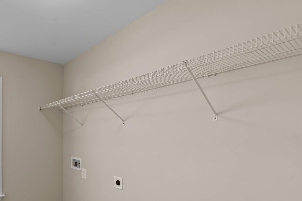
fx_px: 193
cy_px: 139
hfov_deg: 70.7
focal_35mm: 23
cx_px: 74
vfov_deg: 53.7
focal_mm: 14
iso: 100
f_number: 9
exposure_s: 1/4
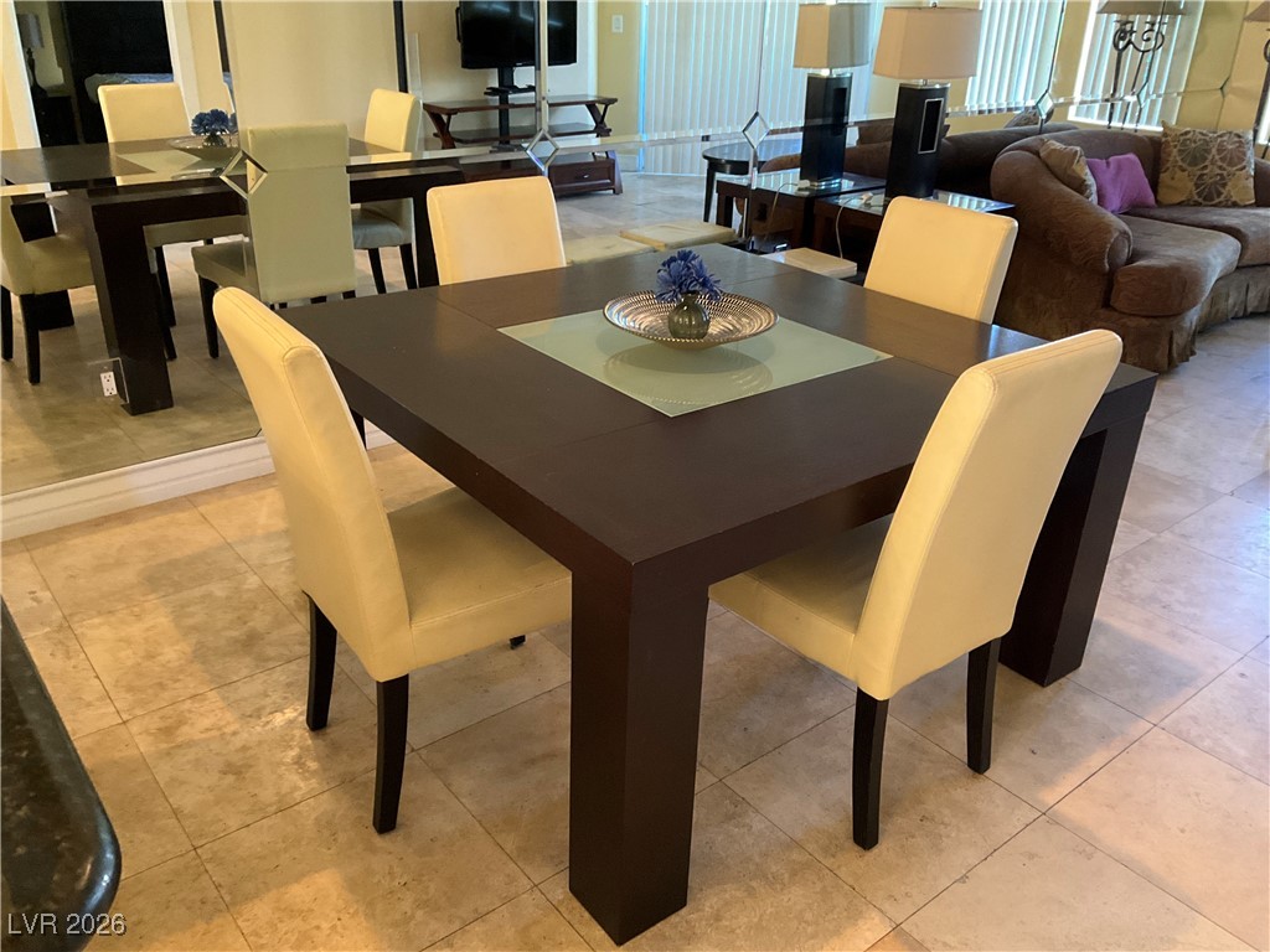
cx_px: 635
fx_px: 1064
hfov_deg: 61.7
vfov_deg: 48.2
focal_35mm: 29
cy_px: 476
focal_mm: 3
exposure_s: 1/40
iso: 320
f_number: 1.8
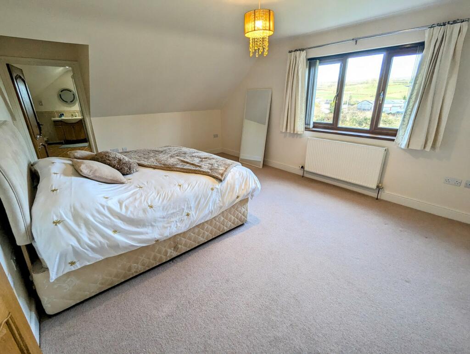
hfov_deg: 94.4
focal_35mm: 16
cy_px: 177
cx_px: 235
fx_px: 218
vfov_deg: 78.2
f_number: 2.2
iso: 116
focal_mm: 2.35
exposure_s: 1/60
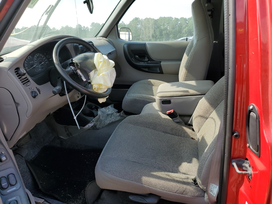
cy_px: 102
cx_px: 136
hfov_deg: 67.3
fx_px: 204
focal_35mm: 26
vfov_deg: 53.1
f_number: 1.5
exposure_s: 1/769
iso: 50
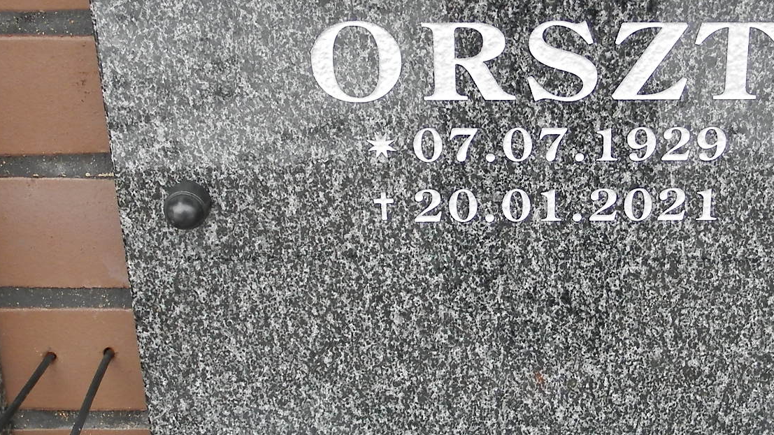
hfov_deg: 32.8
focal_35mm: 63
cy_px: 195
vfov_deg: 19.1
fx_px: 1293
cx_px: 561
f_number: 3.1
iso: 80
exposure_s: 1/30
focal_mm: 4.5
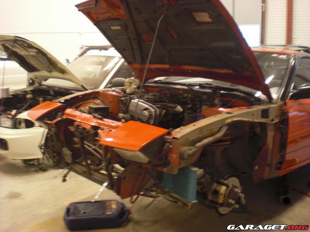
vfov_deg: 37.7
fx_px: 340
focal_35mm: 38
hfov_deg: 49.0
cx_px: 155
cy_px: 116
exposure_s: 1/10
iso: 200
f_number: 3.1
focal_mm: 6.3
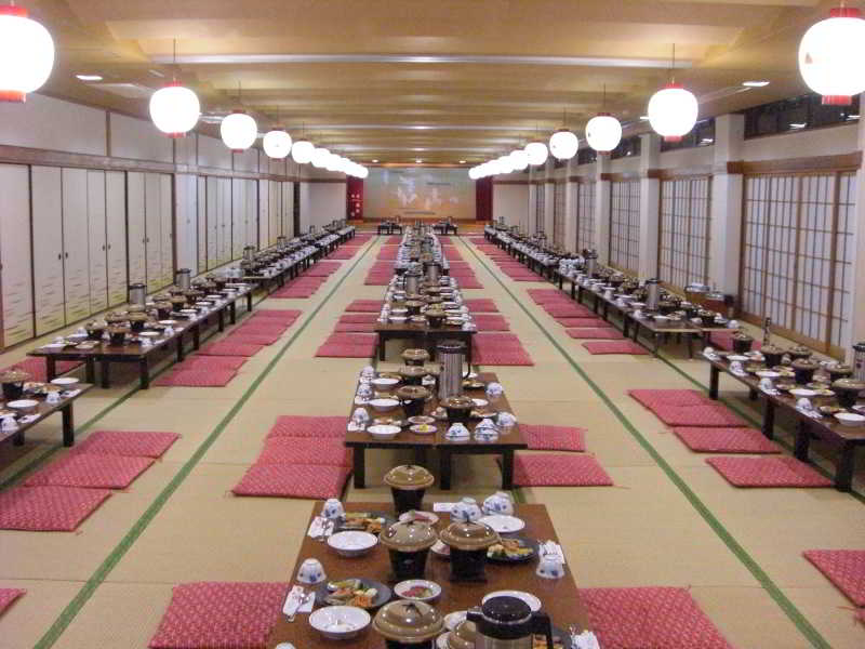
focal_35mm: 38
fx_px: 950
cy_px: 324
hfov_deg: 49.0
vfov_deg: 37.7
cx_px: 432
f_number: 2.7
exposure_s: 1/60
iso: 800
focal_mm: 6.2
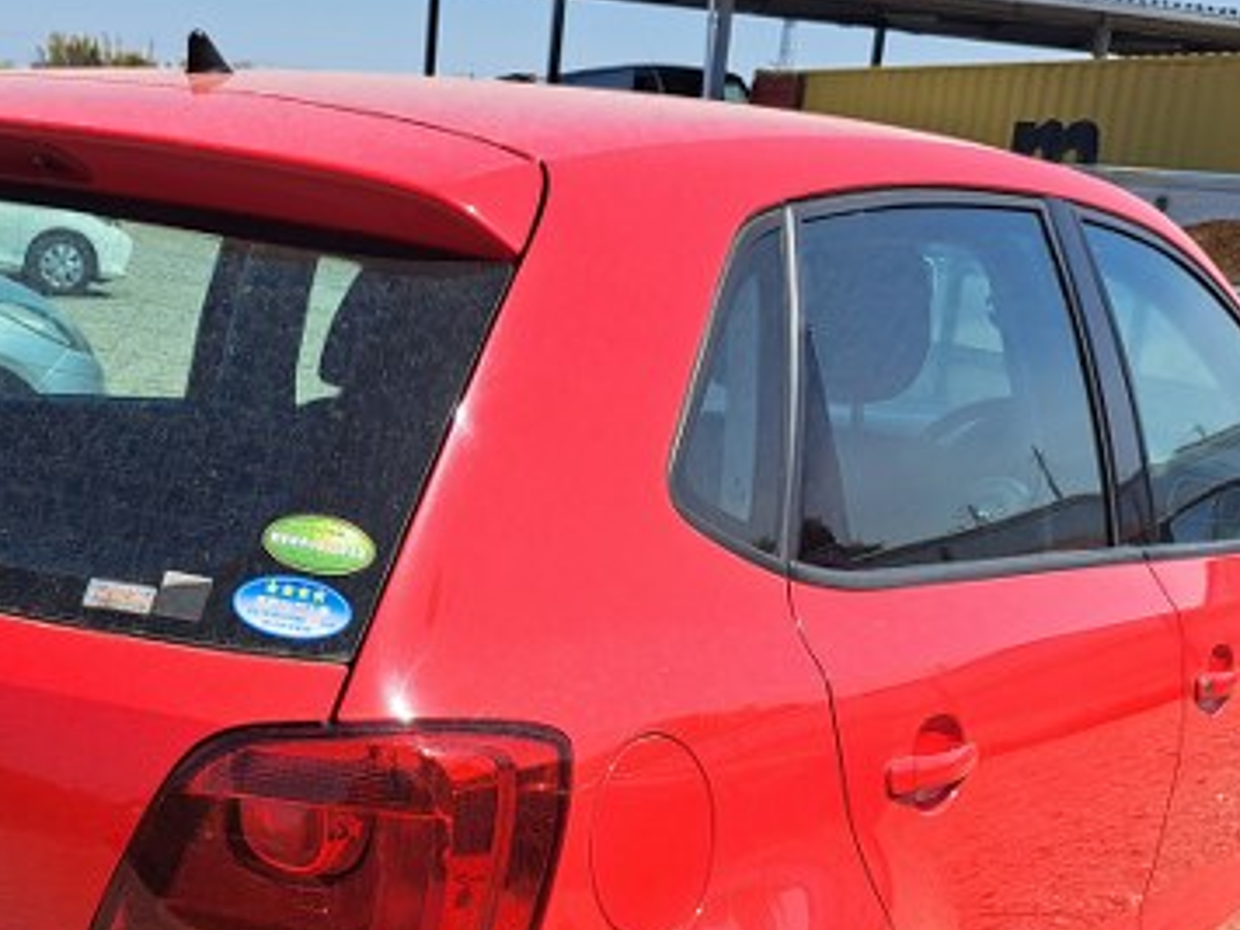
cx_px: 474
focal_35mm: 54
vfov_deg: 26.1
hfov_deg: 35.4
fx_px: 1934
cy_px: 853
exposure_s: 1/1121
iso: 50
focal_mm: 5.23
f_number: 1.8
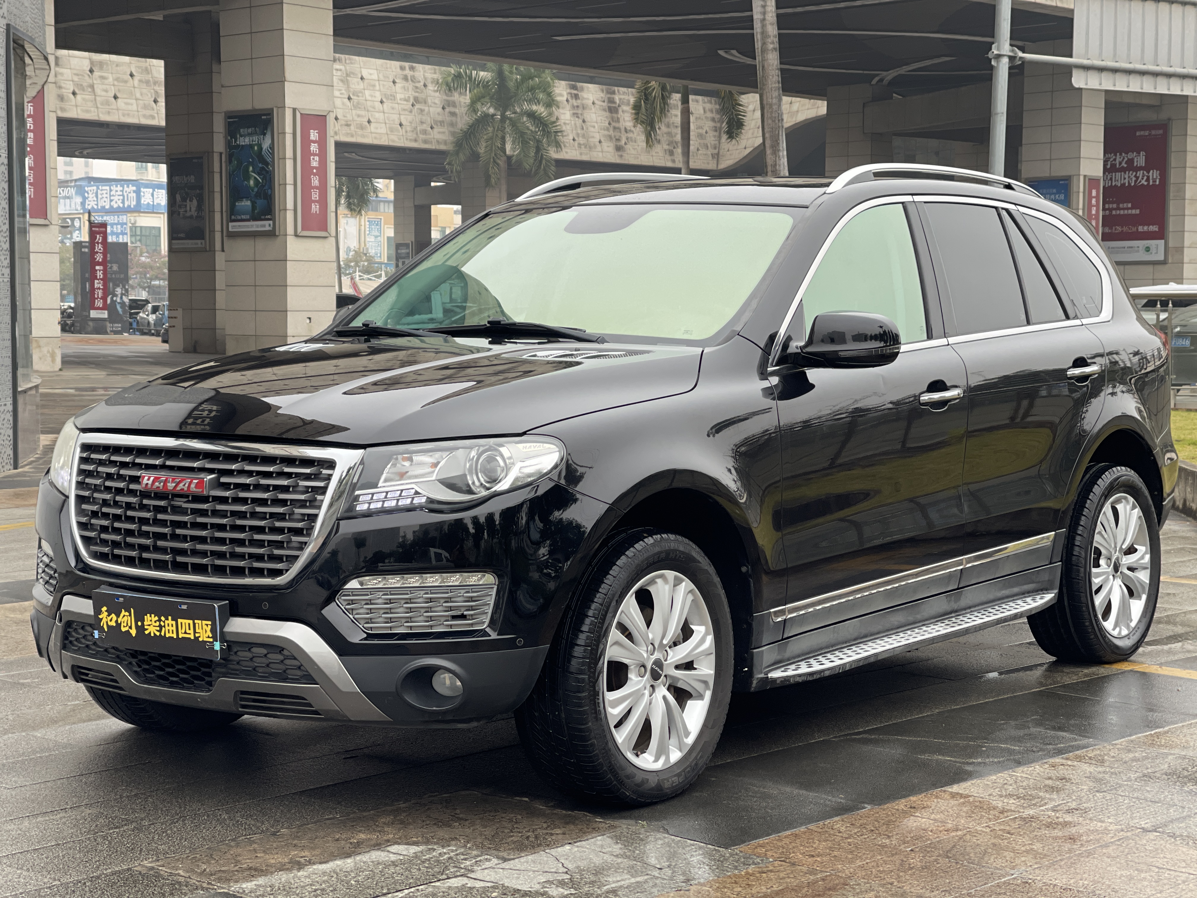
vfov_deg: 22.9
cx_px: 598
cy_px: 449
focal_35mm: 64
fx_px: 2213
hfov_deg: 30.3
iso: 80
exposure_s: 1/121
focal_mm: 7.5
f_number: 2.2
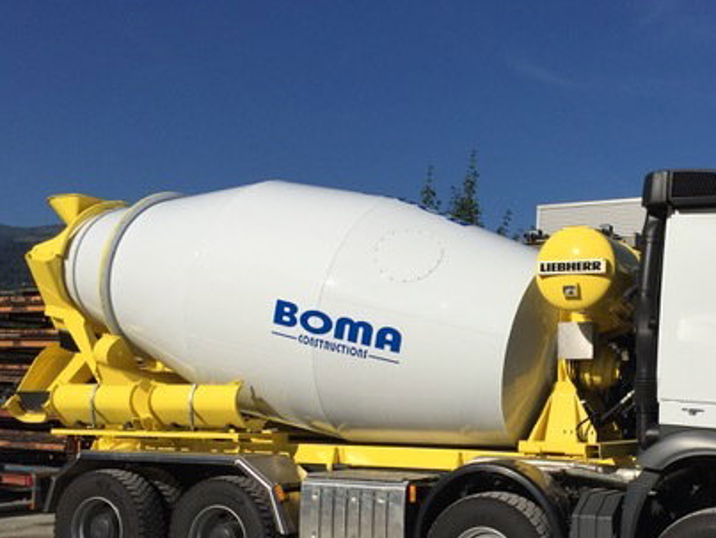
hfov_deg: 40.2
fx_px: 952
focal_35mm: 46
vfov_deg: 31.3
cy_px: 368
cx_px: 522
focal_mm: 4.15
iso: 32
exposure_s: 1/6623
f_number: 2.2
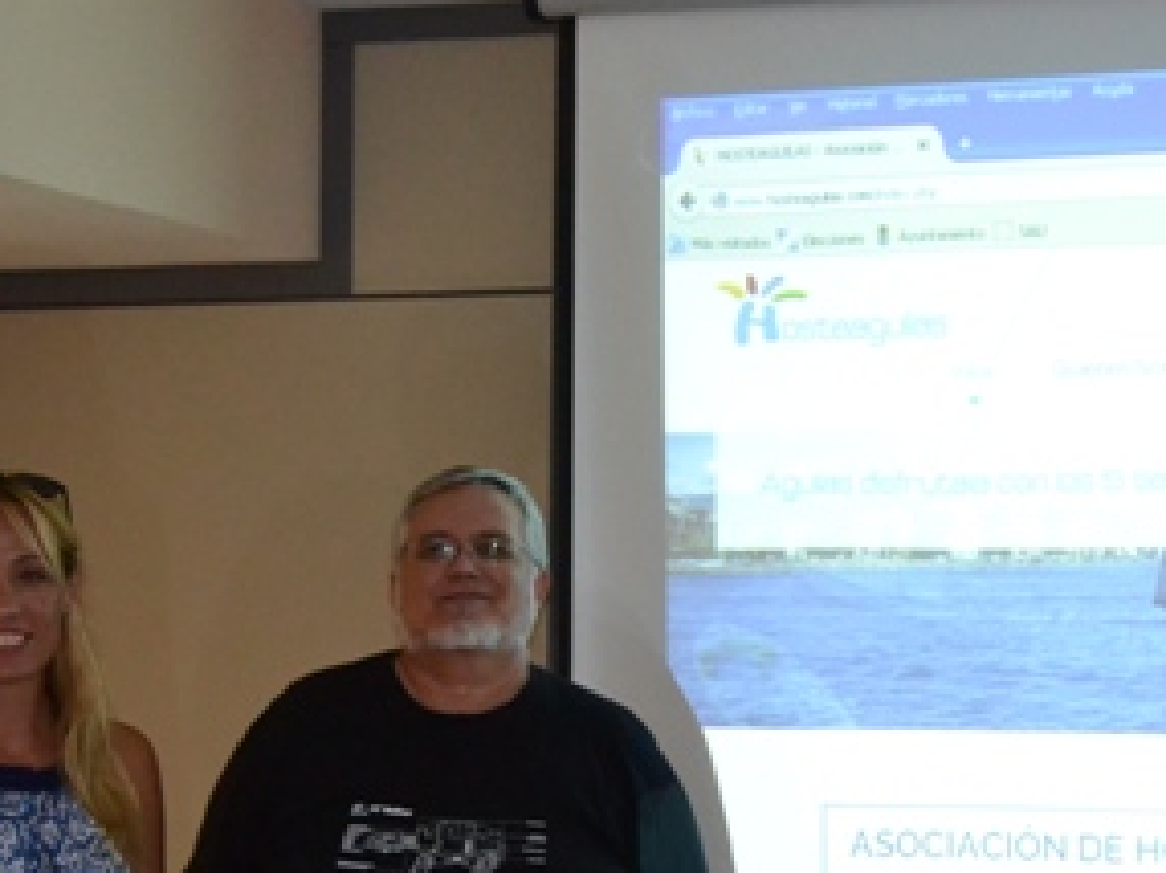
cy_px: 606
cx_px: 665
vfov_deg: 14.7
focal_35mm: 100
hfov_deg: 19.6
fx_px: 3368
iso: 2500
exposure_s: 1/60
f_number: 4.2
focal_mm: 31
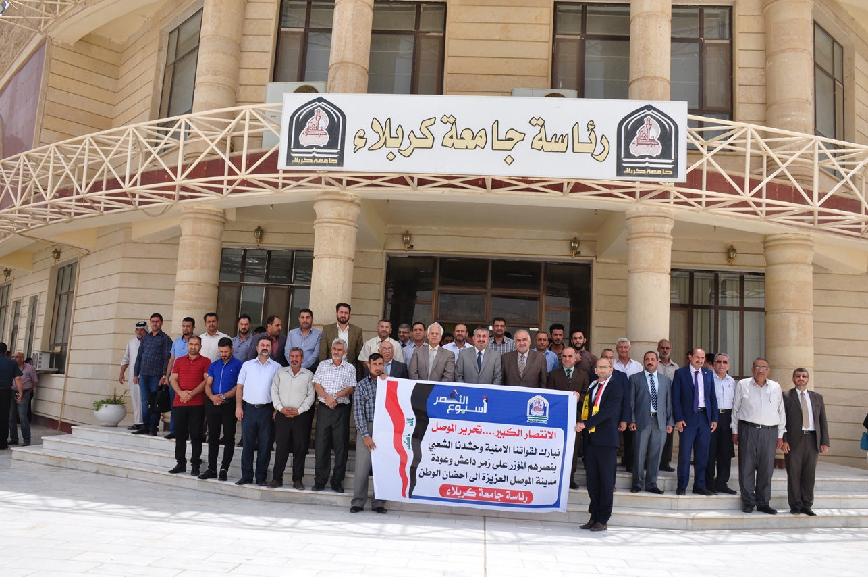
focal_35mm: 33
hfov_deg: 57.3
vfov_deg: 39.9
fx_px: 795
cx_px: 434
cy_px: 288
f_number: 10
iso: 200
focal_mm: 22
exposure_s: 1/320
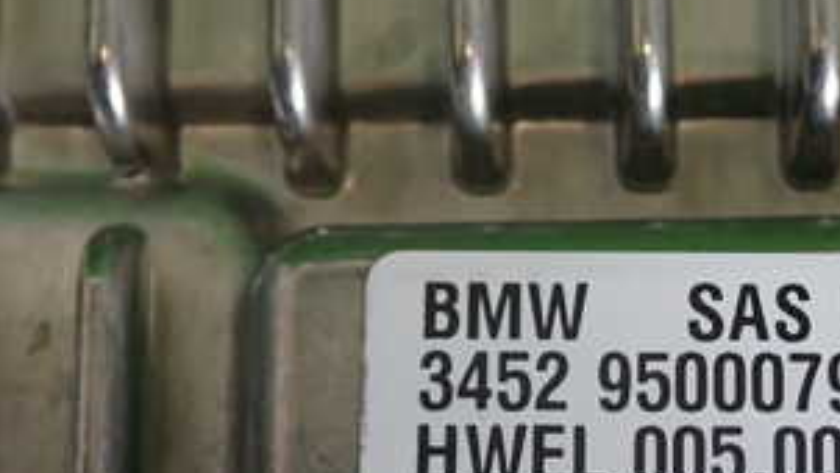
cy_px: 492
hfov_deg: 26.4
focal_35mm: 78
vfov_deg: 15.2
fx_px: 1738
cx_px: 740
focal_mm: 6.37
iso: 200
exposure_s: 1/60
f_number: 2.5
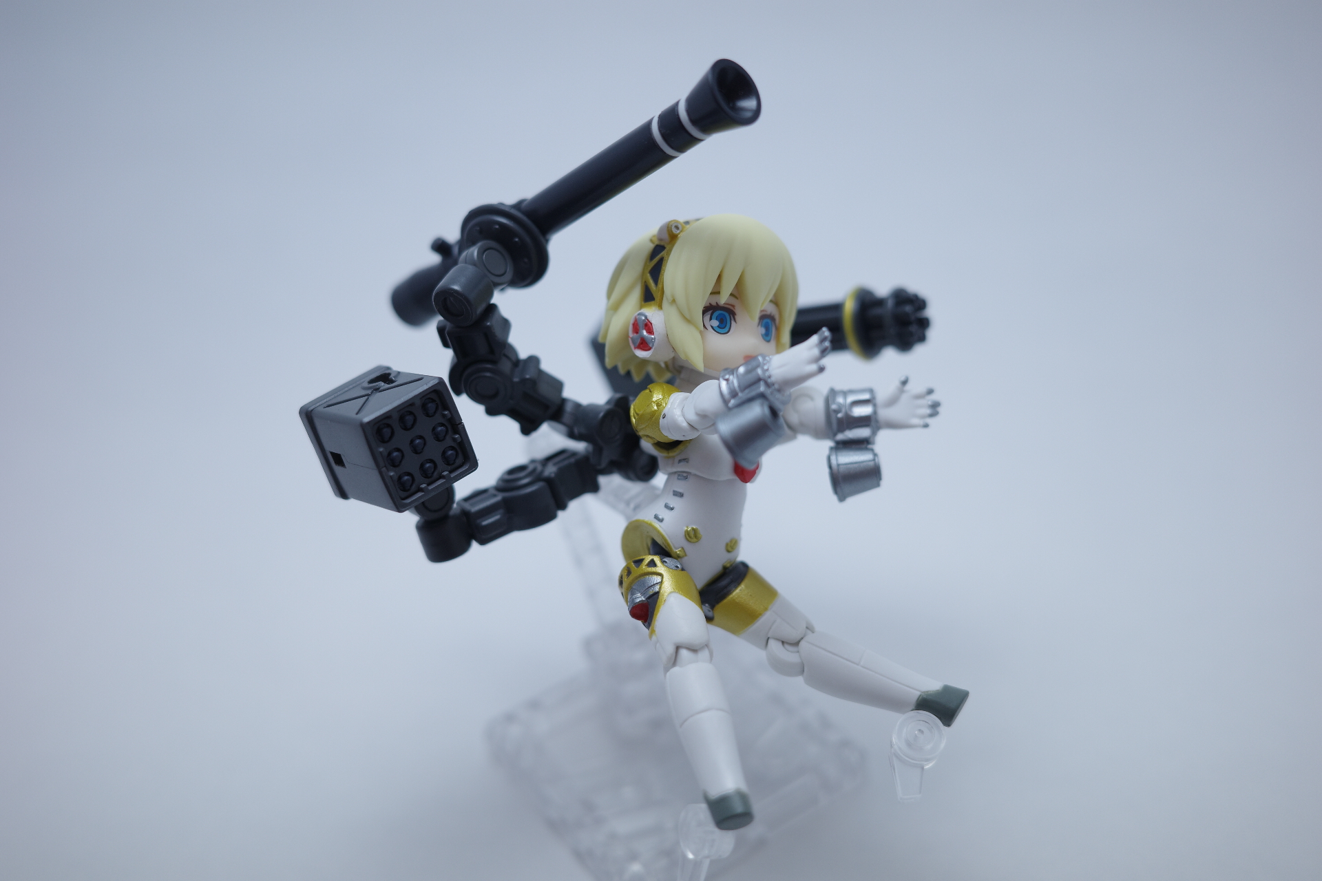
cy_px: 440
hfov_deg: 48.5
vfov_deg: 33.4
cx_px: 661
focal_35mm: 40
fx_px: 1469
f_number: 2.8
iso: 100
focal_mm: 26
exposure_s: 1/100
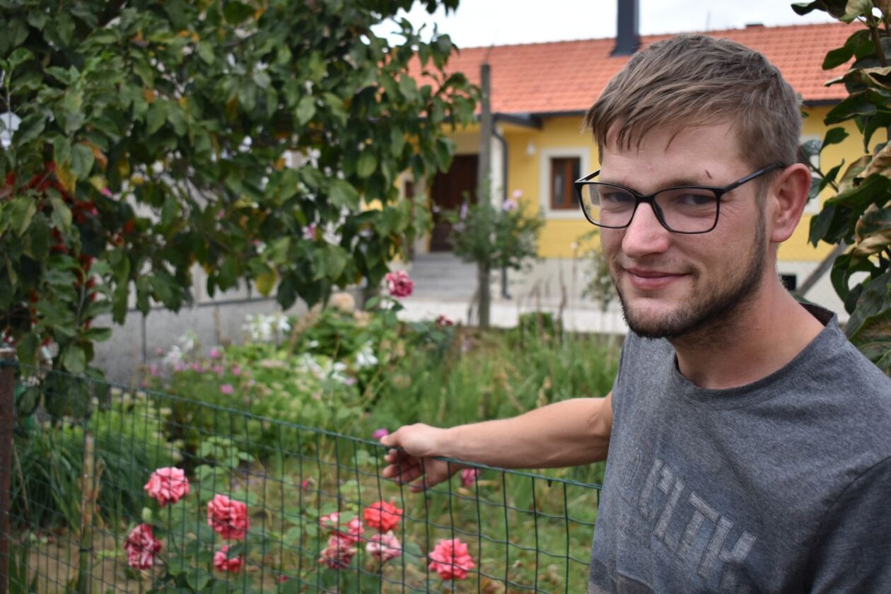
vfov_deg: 29.9
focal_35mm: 45
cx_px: 446
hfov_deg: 43.6
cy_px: 297
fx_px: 1114
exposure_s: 1/400
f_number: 5
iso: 200
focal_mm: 30
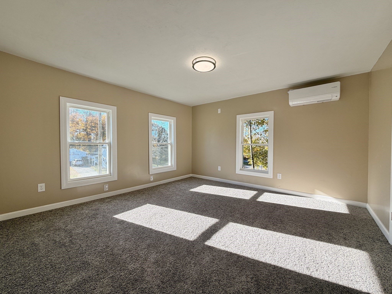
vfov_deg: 85.7
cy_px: 147
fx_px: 159
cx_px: 196
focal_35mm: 14
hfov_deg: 102.1
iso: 25
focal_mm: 2.22
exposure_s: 1/120
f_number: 2.2
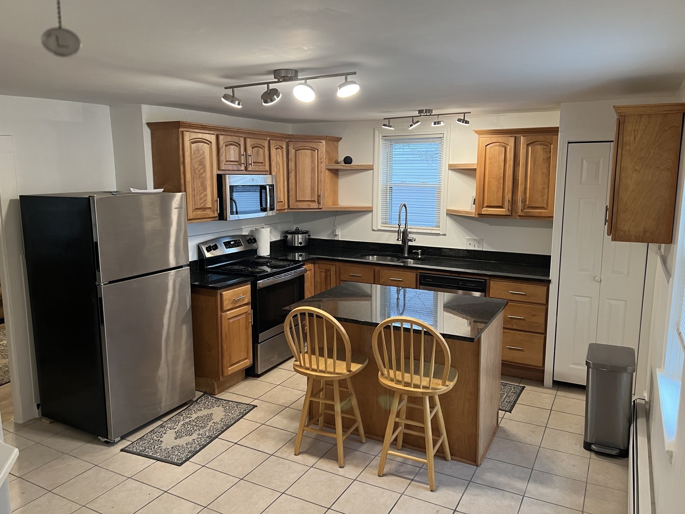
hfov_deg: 67.3
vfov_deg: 53.1
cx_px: 342
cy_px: 257
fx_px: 515
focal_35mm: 26
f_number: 1.5
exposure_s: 1/60
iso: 125
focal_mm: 5.7
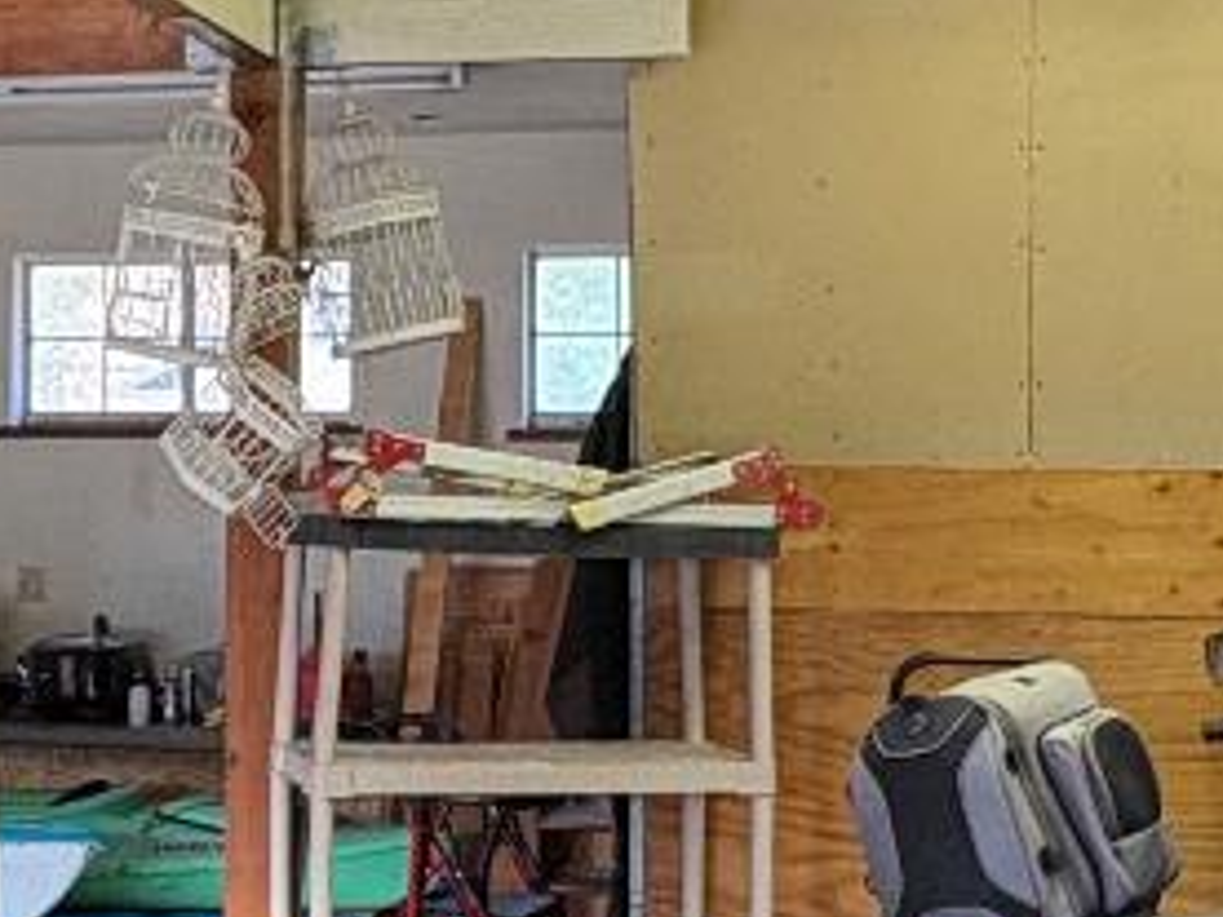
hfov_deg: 25.1
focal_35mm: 76
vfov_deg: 19.4
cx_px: 186
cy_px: 427
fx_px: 2685
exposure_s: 1/120
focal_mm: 2.22
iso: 250
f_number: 2.2
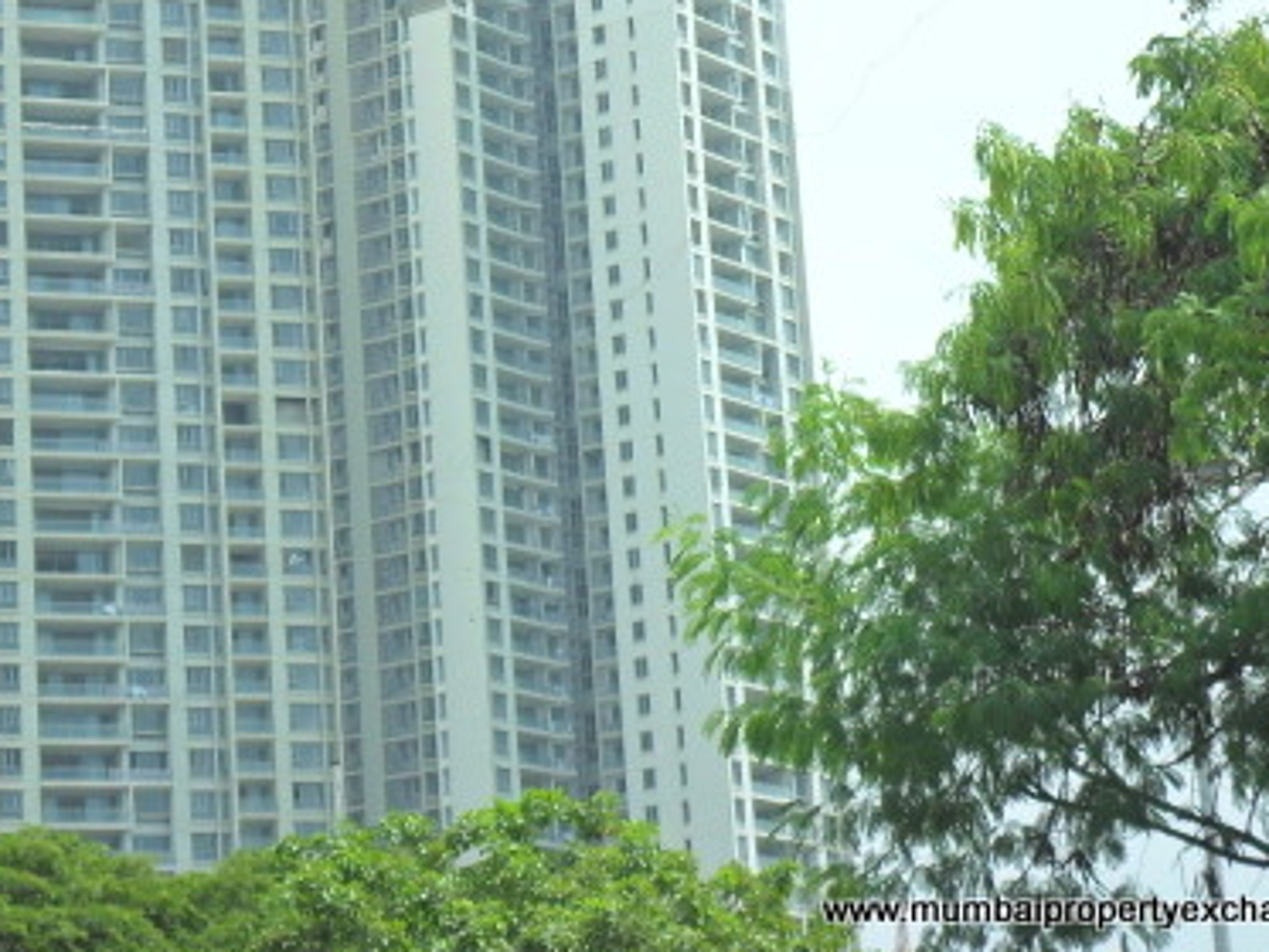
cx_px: 388
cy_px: 160
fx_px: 4657
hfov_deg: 15.5
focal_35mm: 127
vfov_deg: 11.6
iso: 100
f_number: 3.9
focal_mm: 13.2
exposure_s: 1/1000
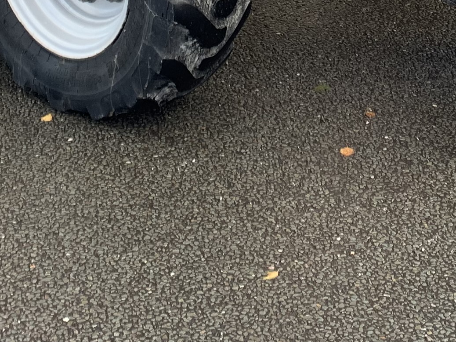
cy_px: -253
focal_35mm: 101
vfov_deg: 13.3
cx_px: 359
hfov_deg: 19.3
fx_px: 1330
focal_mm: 4.25
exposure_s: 1/130
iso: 25
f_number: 1.8
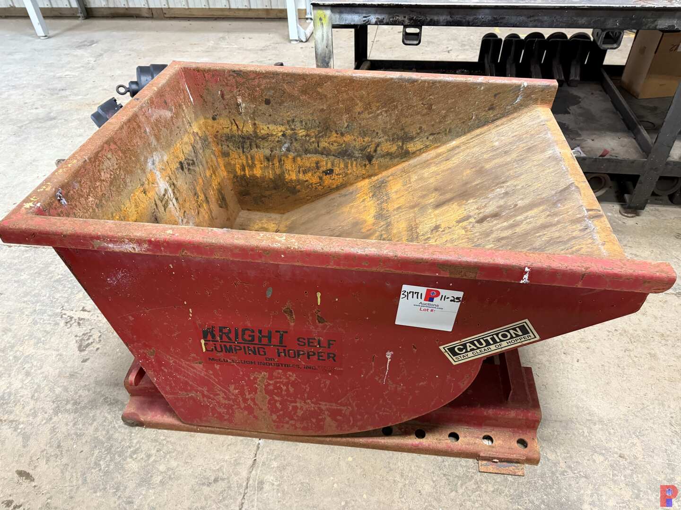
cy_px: 255
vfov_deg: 56.8
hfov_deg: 71.6
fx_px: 472
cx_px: 340
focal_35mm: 24
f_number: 1.78
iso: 640
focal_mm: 6.76
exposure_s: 1/60
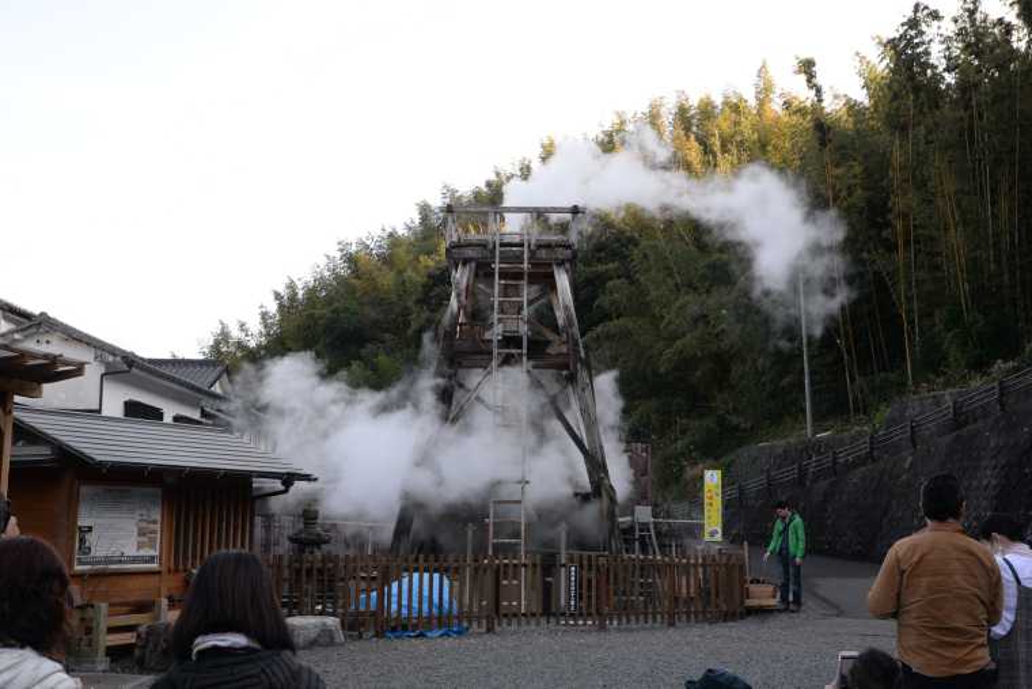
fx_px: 1261
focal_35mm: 44
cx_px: 516
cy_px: 344
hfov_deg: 44.5
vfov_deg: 30.5
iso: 800
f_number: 11
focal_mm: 44
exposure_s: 1/250
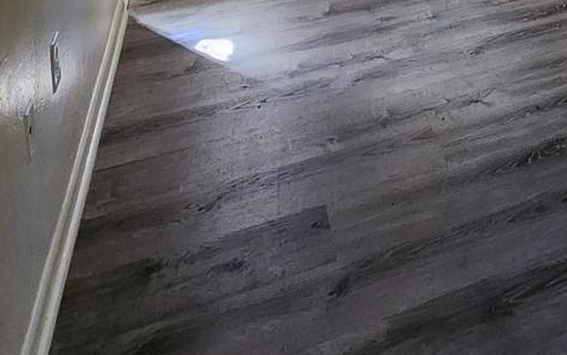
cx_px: 600
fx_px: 711
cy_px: -301
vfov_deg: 19.8
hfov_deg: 37.5
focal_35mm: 46
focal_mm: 2.2
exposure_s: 1/30
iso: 320
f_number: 2.2
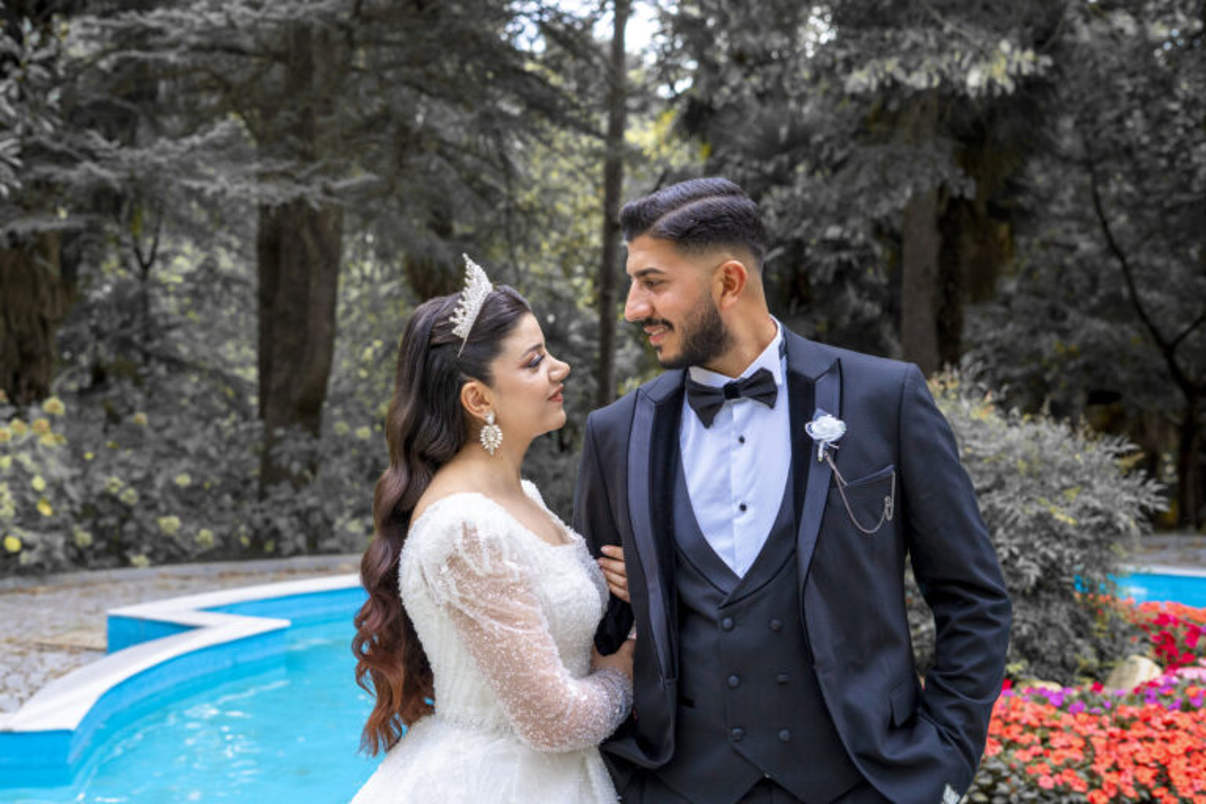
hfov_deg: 39.6
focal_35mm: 50
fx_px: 1675
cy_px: 402
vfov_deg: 27.0
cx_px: 603
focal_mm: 50
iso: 1000
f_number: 4.5
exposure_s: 1/250
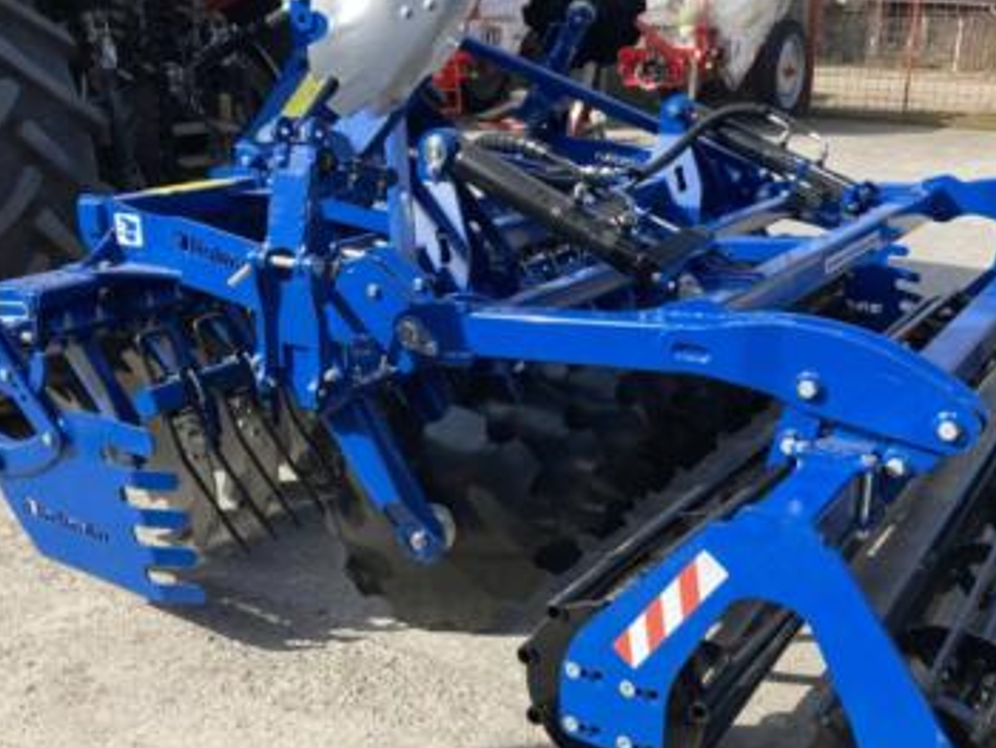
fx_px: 1152
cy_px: 397
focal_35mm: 40
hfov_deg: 46.7
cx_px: 552
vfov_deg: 36.0
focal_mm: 3.99
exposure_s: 1/827
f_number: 1.8
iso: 20
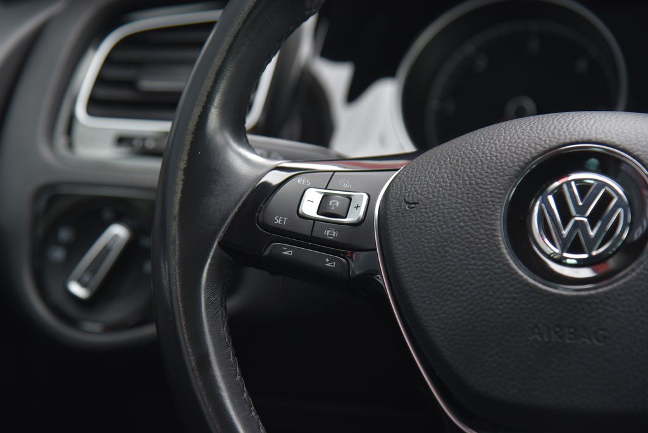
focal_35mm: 120
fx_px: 2161
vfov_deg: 11.4
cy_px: 216
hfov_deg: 17.1
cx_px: 324
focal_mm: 120
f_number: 4.5
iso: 500
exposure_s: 1/80
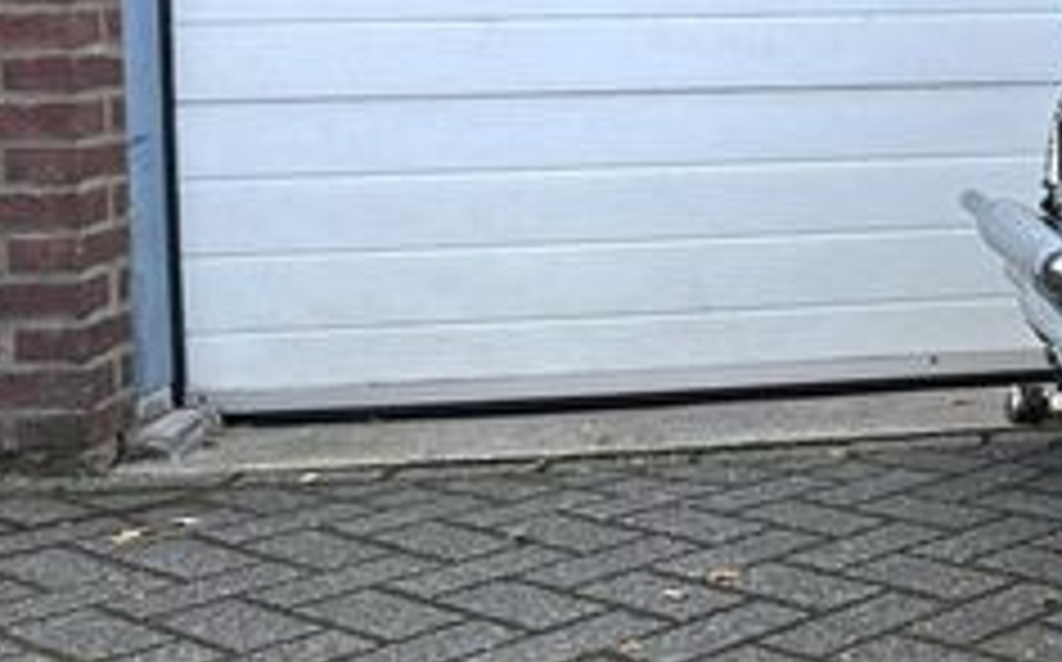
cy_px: 59
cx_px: 1336
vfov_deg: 18.5
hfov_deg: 26.0
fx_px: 1995
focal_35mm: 69
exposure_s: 1/619
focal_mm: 6.86
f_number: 1.78
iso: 80
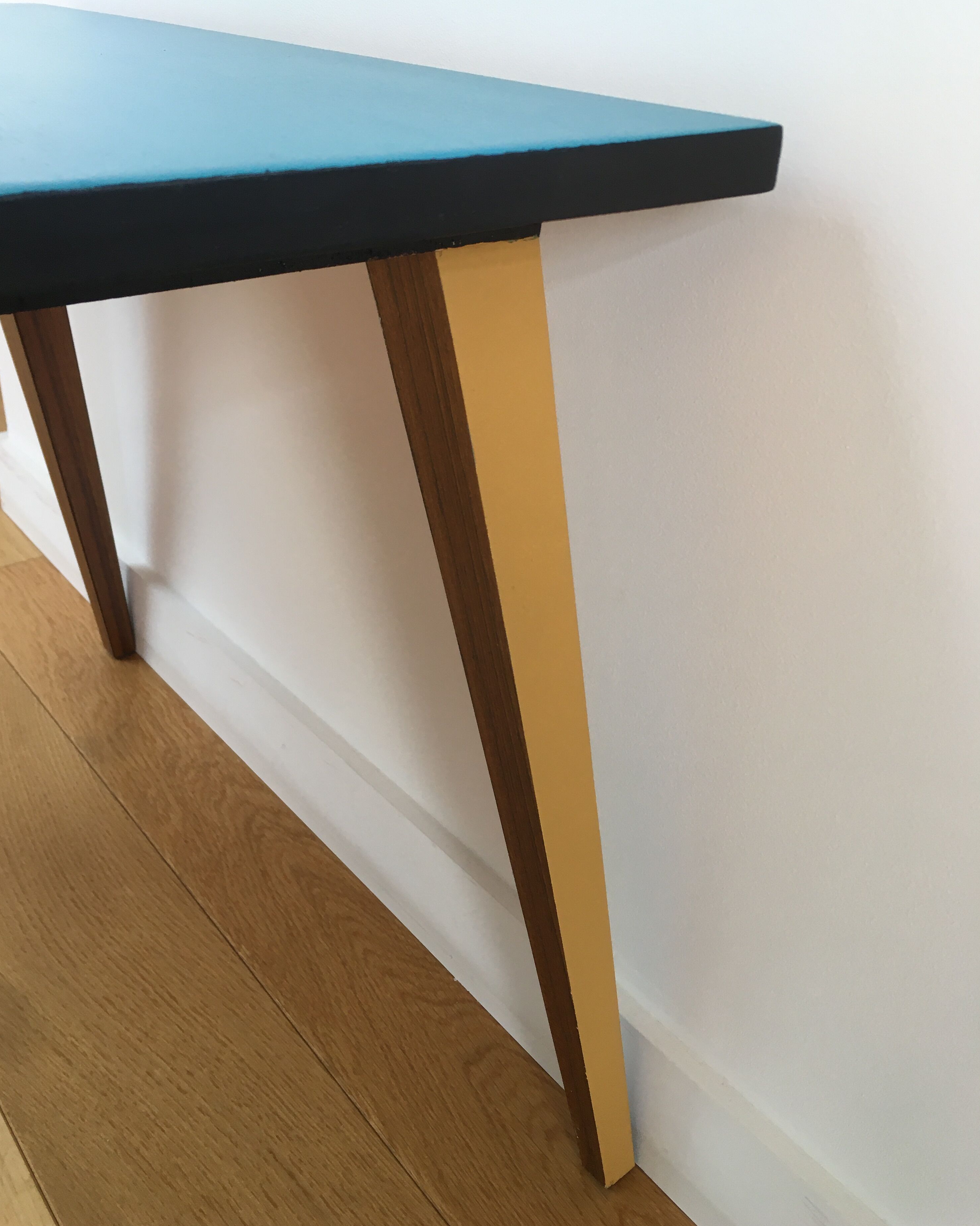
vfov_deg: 57.2
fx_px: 1124
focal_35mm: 31
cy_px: 601
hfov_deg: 47.1
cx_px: 486
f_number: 2.2
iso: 25
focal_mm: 4.15
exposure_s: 1/33
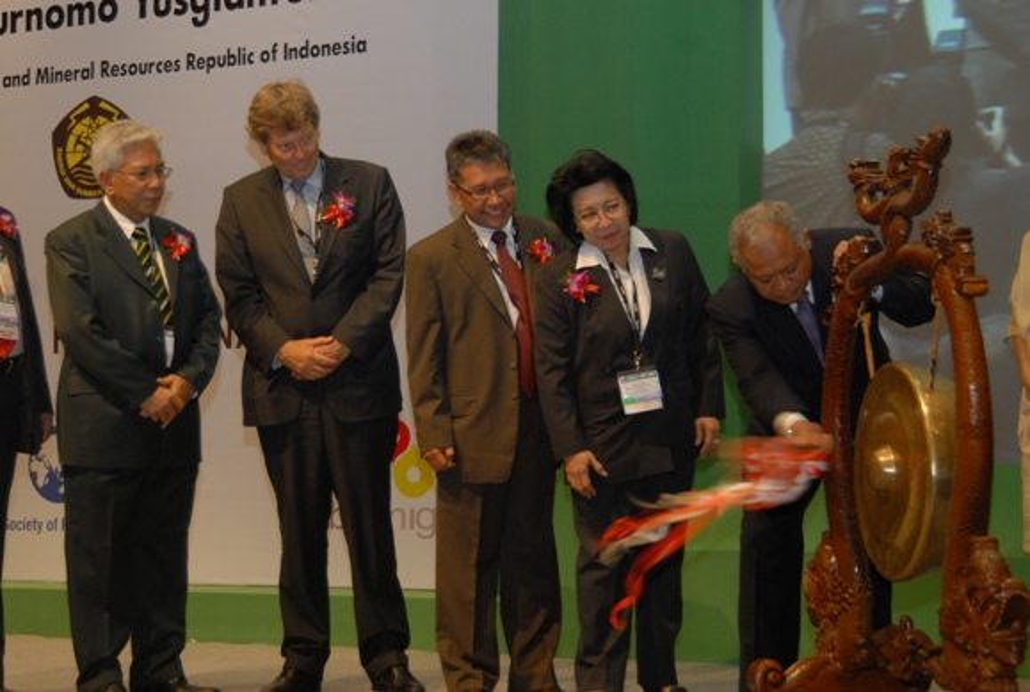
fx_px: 2151
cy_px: 346
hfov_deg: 26.9
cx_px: 515
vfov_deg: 18.3
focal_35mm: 75
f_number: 5.6
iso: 640
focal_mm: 50
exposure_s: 1/30
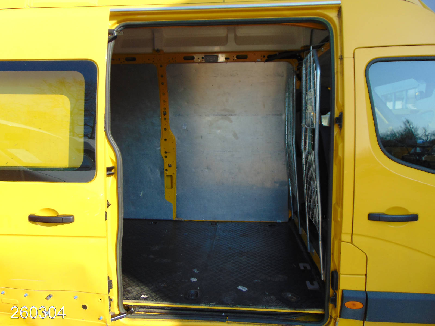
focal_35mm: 25
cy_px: 163
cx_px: 218
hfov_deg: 69.4
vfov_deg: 54.9
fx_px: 314
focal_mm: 4.5
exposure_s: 1/640
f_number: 3
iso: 80
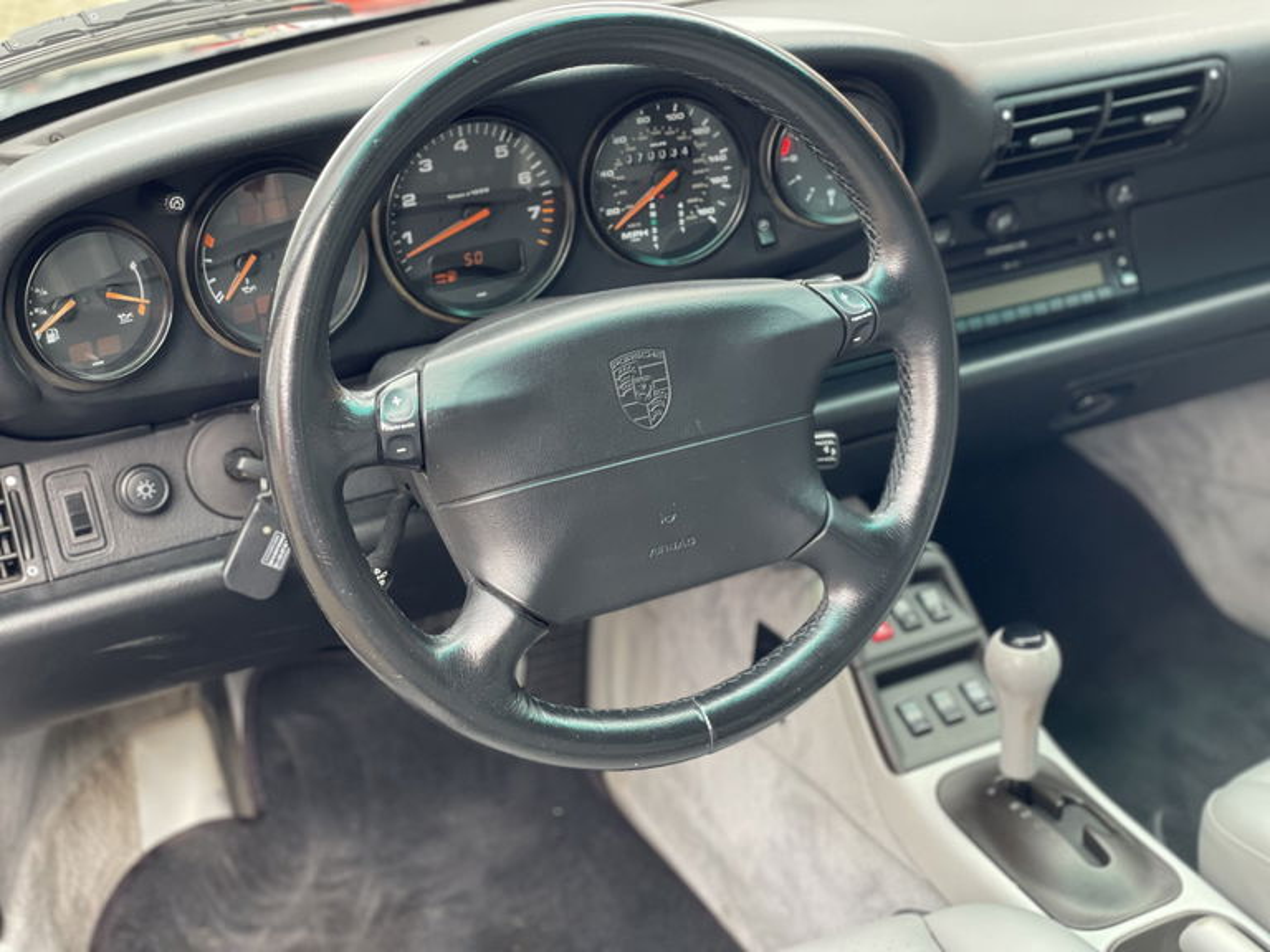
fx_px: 1908
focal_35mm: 52
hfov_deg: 36.8
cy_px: 476
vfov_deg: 28.0
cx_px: 635
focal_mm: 6
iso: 160
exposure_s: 1/122
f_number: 2
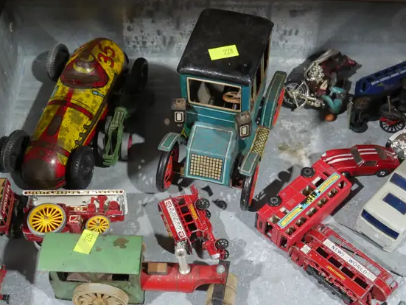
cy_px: 187
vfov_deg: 28.0
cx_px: 191
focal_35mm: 52
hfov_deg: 36.8
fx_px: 610
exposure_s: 1/60
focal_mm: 14
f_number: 3.5
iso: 800
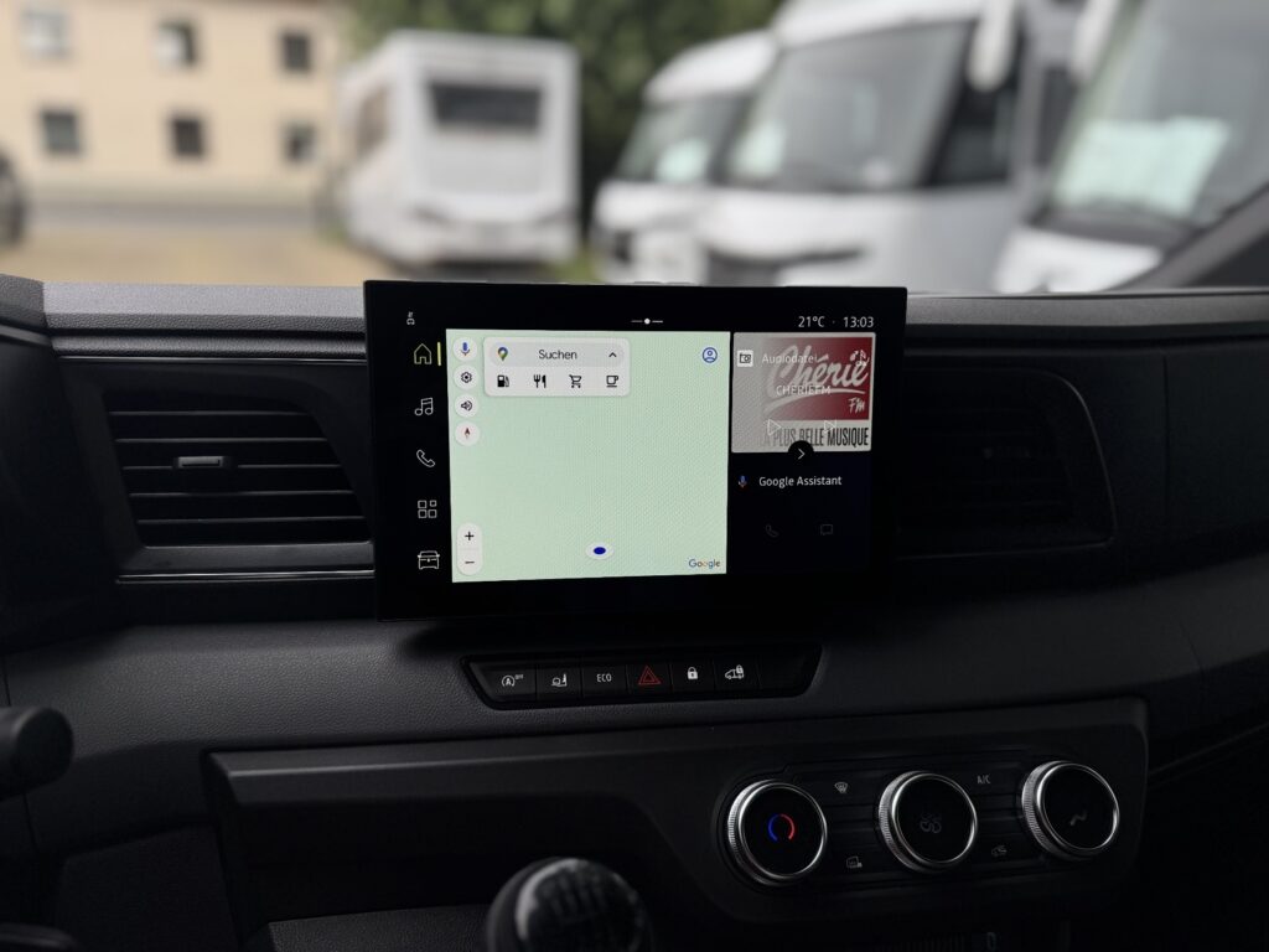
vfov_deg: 56.8
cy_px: 476
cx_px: 634
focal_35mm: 24
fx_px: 880
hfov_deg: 71.6
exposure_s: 1/2415
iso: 80
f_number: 1.78
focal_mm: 6.76
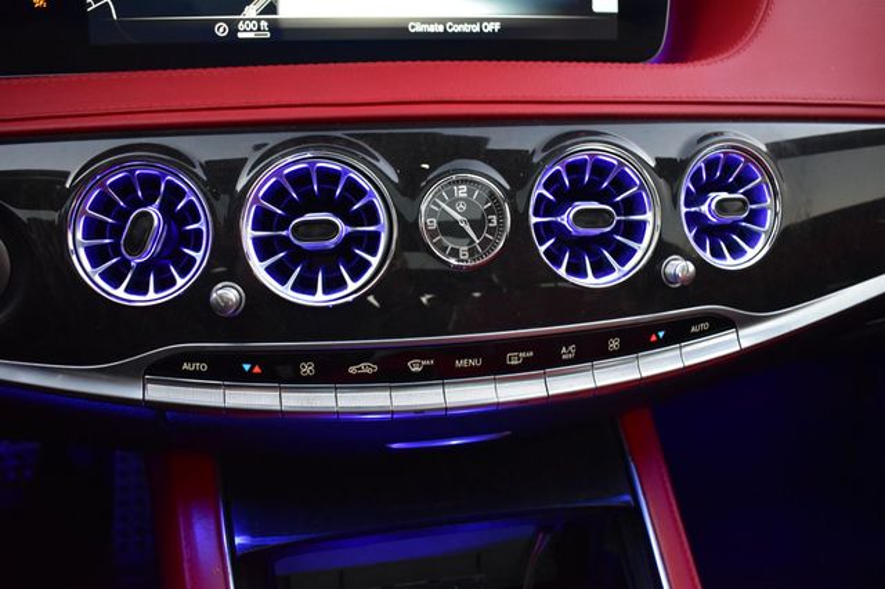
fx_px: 811
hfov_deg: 57.2
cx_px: 442
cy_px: 294
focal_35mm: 33
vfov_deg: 39.9
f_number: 4.5
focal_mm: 22
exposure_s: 1/15
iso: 1600
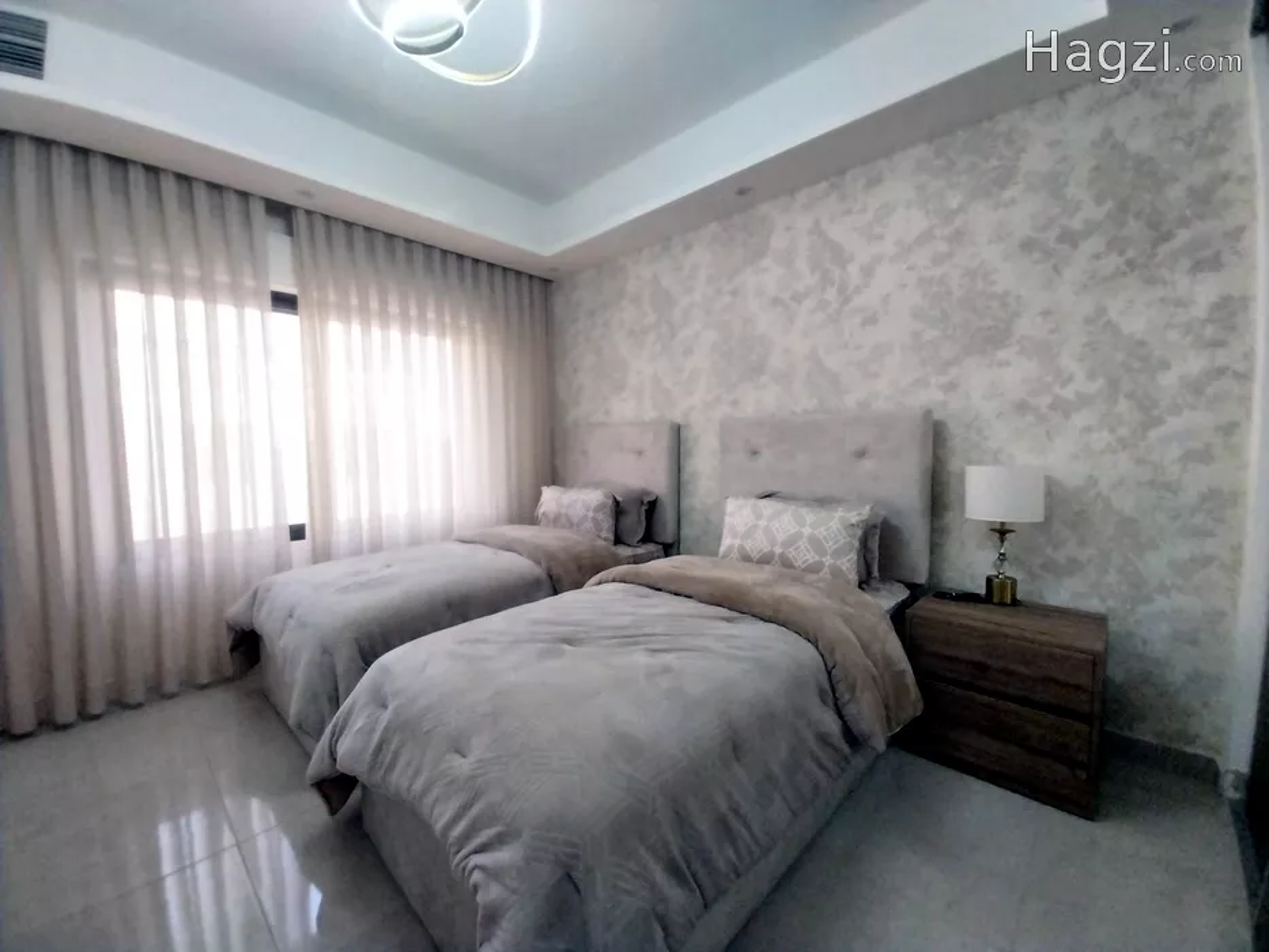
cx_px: 634
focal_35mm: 13
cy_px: 476
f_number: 2.2
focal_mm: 1.3
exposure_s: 1/20
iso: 320
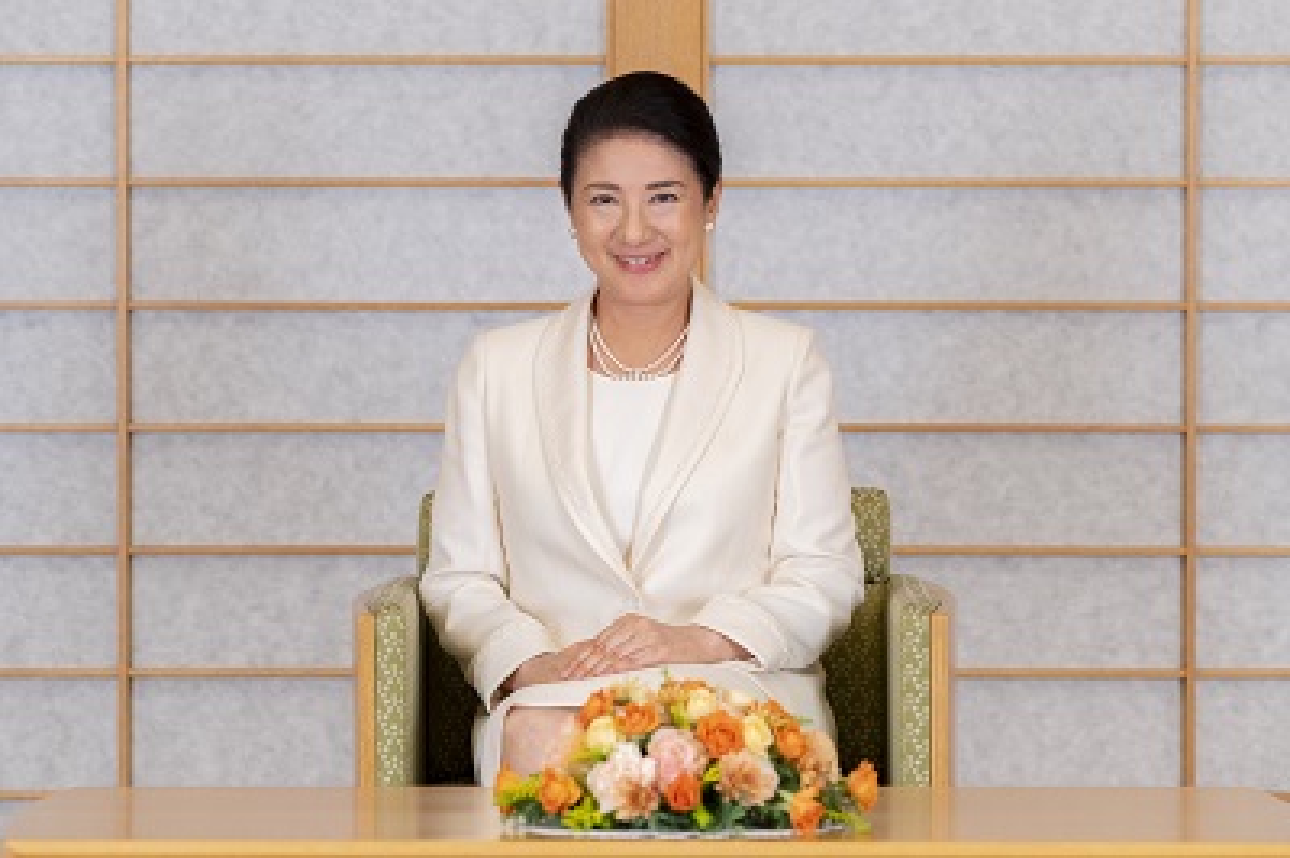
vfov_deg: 9.1
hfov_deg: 13.7
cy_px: 429
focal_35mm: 150
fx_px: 5370
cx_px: 645
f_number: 5.6
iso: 2000
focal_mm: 150
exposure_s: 1/125
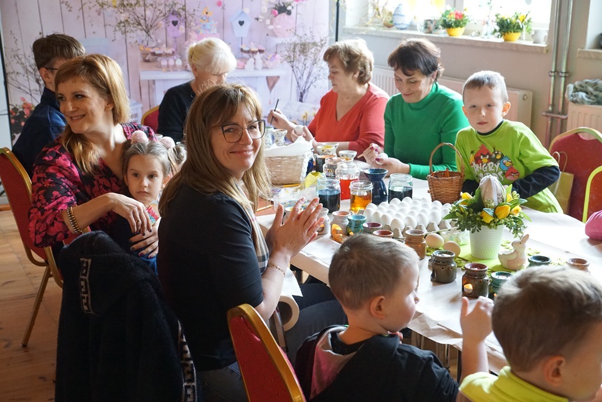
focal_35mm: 52
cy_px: 201
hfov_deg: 37.8
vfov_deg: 25.8
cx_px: 301
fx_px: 878
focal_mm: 35
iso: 2500
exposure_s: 1/160
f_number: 4
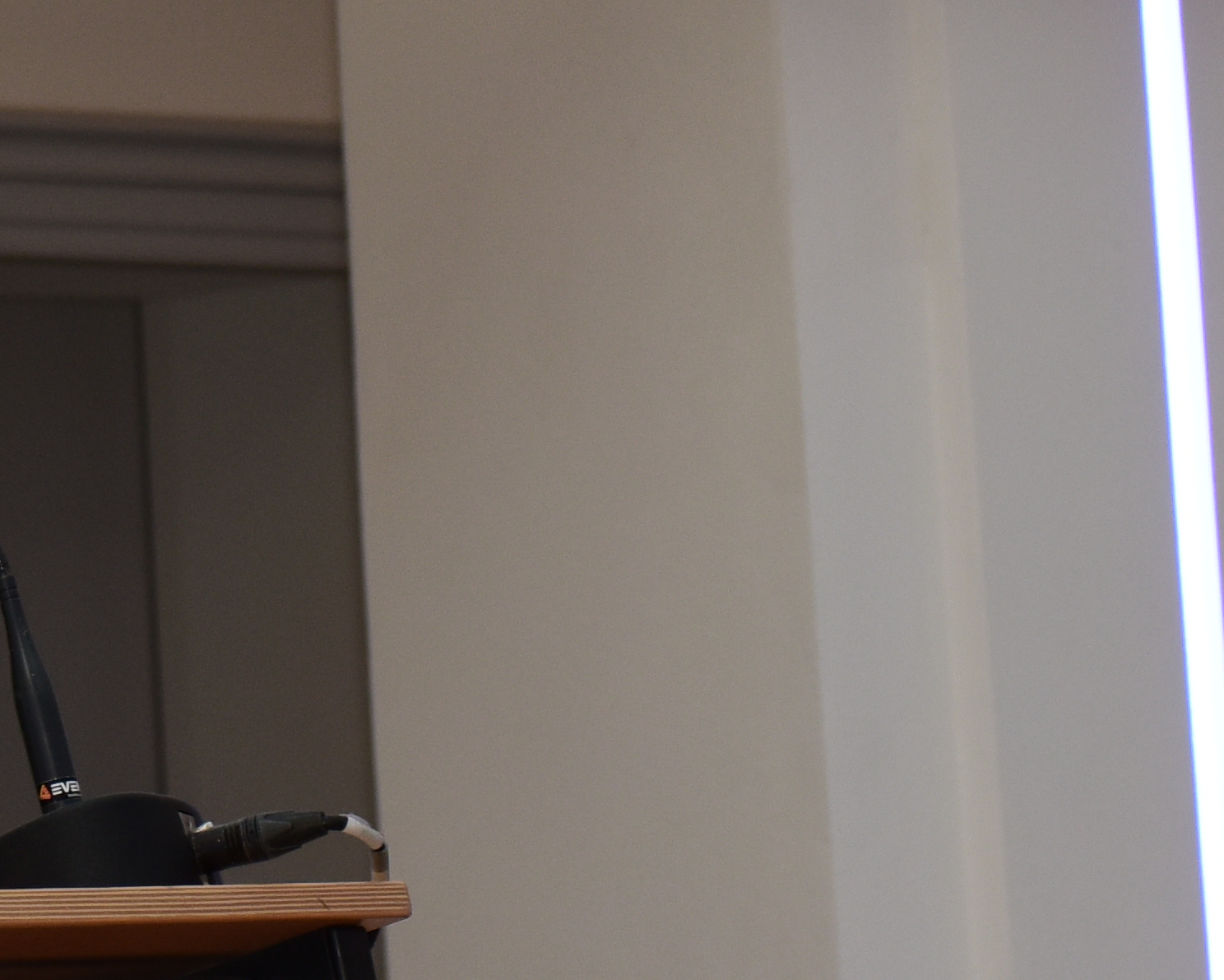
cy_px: -624
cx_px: -633
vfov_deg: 5.9
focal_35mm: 260
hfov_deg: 7.3
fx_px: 9421
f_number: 5.6
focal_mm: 56
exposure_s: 1/60
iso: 500
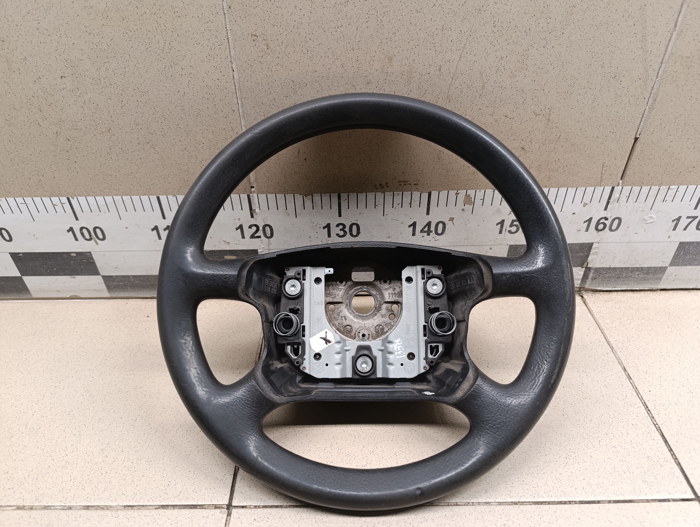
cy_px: 264
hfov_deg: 73.8
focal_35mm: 23
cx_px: 350
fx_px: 466
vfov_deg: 59.0
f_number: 1.6
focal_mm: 6.14
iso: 640
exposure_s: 1/100
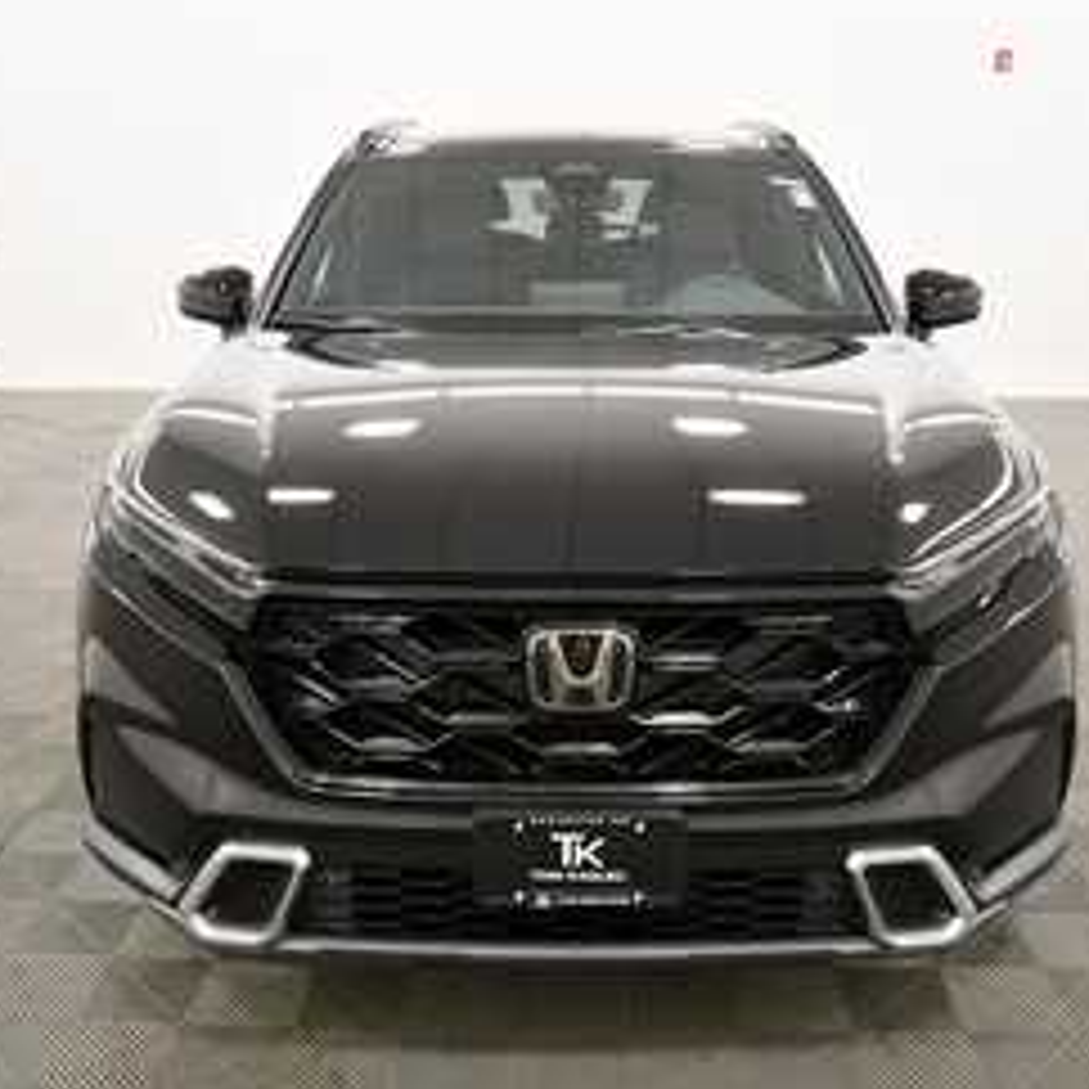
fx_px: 1353
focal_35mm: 38
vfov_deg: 43.9
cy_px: 547
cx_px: 580
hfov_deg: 43.8
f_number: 5.3
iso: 1400
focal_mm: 18
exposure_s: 1/125
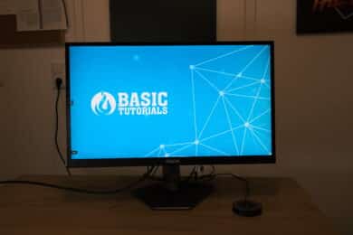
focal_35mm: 32
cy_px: 118
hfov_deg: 58.7
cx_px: 176
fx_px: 314
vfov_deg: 41.1
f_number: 9
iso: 2000
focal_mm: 21.4
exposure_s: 1/100
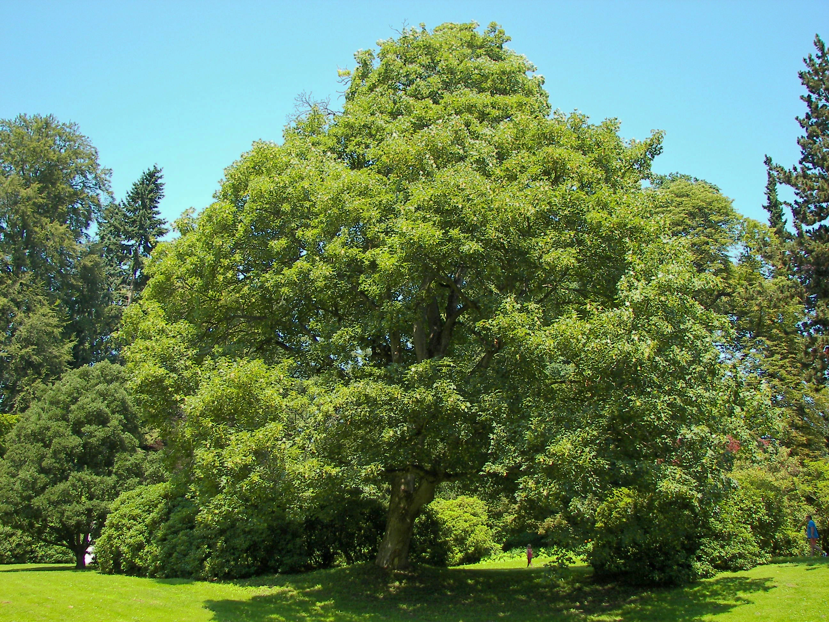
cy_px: 311
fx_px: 862
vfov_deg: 39.7
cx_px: 414
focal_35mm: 36
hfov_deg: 51.4
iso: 50
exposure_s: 1/250
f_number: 2.8
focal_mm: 6
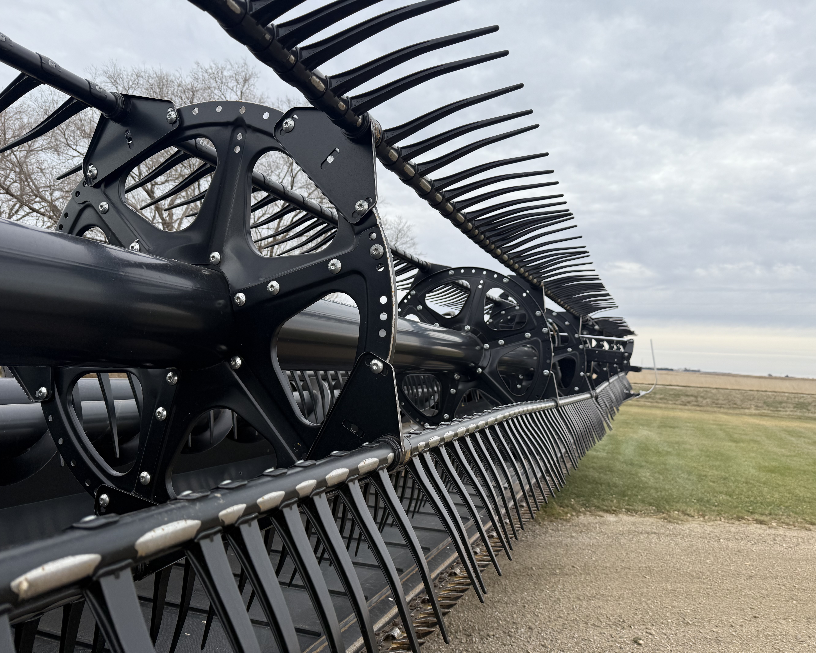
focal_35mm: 25
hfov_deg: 68.1
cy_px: 326
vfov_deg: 56.8
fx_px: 604
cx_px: 397
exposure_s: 1/1192
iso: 80
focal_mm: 6.76
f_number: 1.78
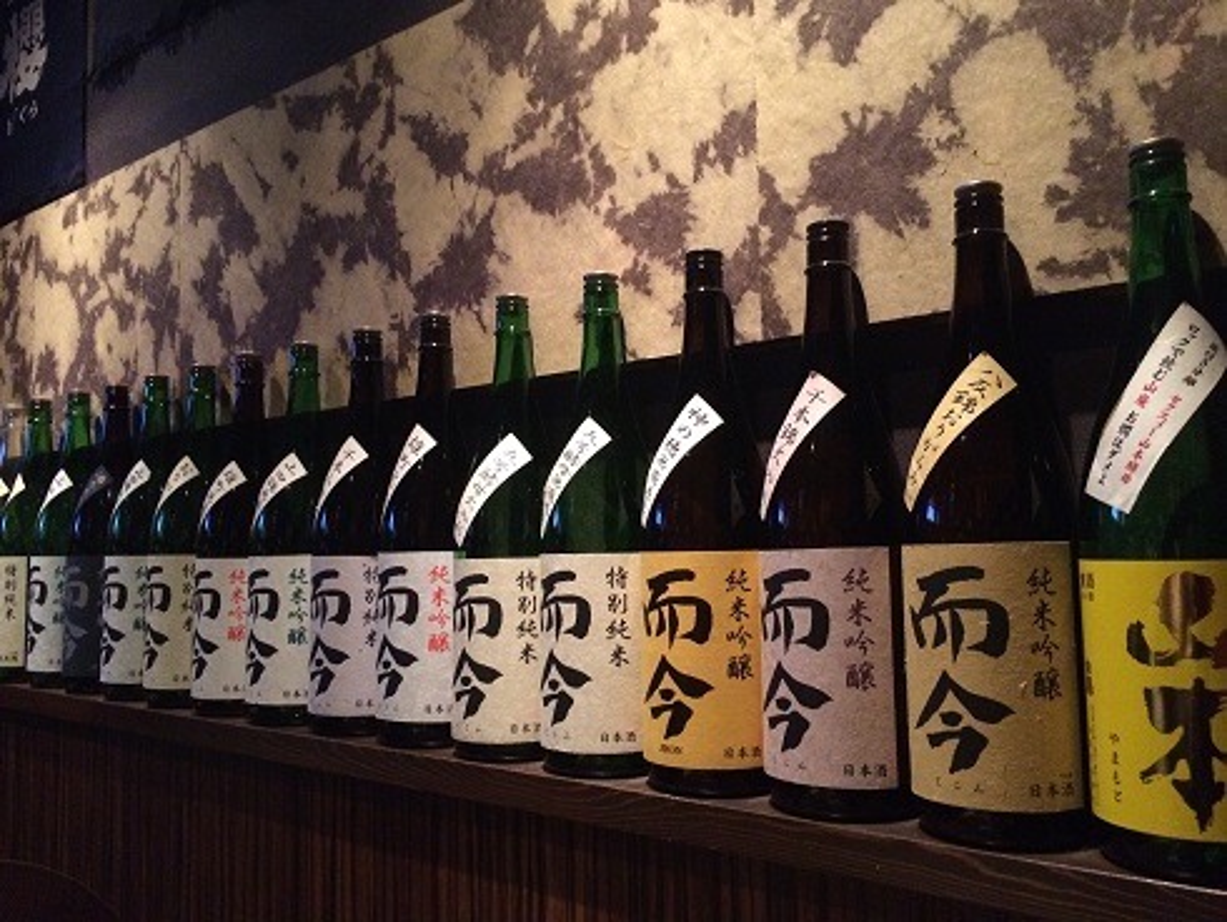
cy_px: 461
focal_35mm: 29
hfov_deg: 61.6
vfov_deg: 48.3
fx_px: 1028
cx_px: 614
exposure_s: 1/15
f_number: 2.2
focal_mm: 4.15
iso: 320
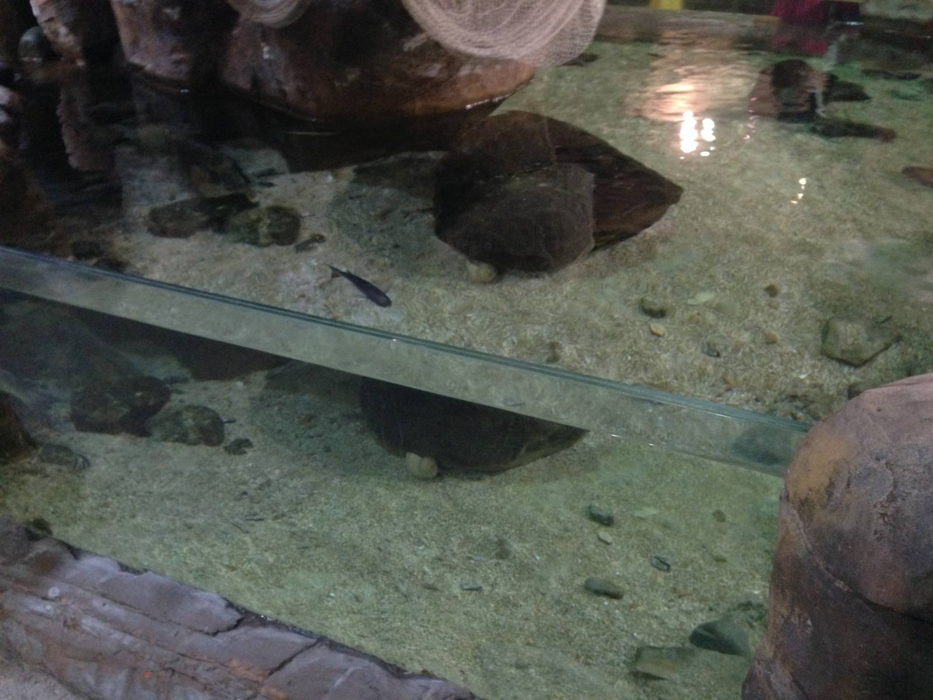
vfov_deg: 42.9
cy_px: 350
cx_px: 466
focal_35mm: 33
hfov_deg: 55.4
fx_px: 889
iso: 400
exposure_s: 1/17
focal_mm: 4.12
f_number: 2.4
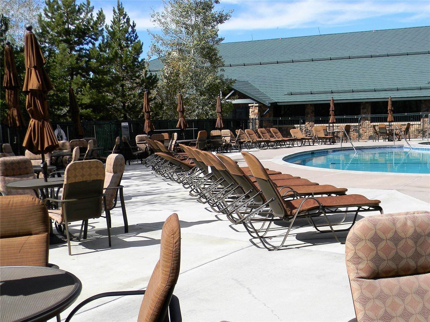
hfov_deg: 51.4
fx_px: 447
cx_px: 215
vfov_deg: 39.6
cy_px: 161
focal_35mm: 36
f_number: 7.4
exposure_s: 1/208
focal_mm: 6.4
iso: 80
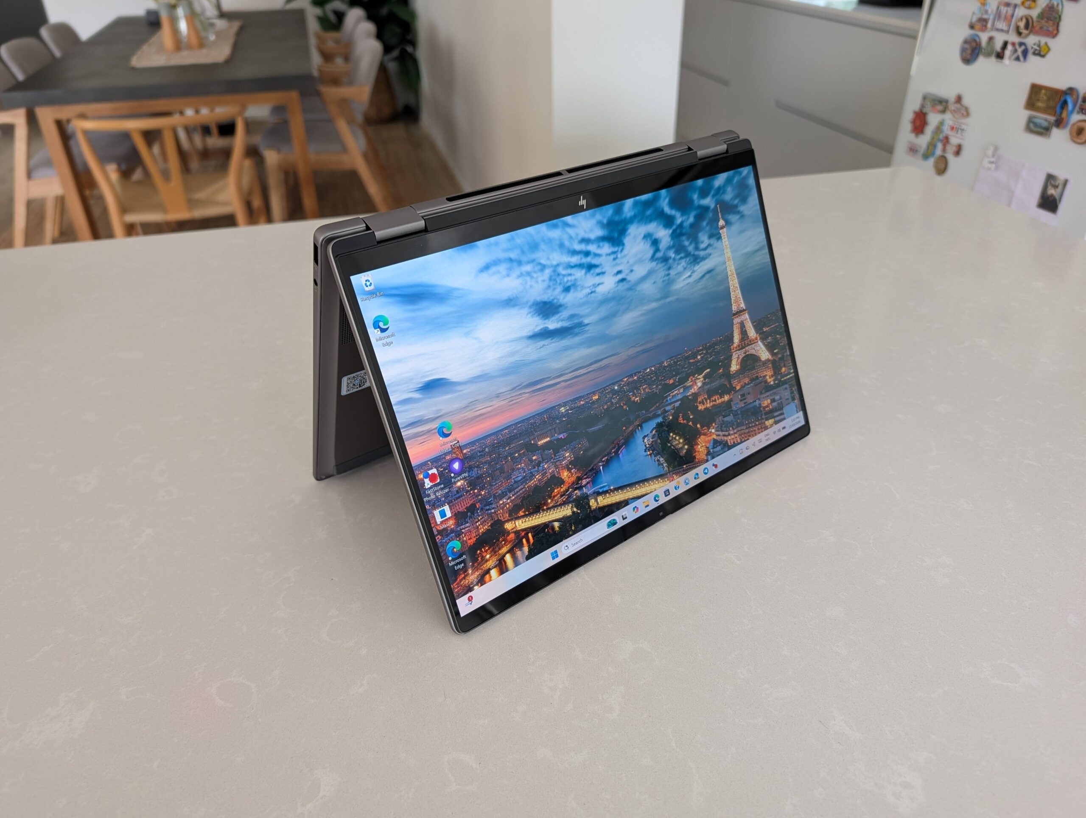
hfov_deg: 71.5
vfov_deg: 56.9
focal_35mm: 24
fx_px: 754
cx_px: 543
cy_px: 409
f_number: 1.68
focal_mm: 6.9
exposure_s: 1/39.4
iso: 39
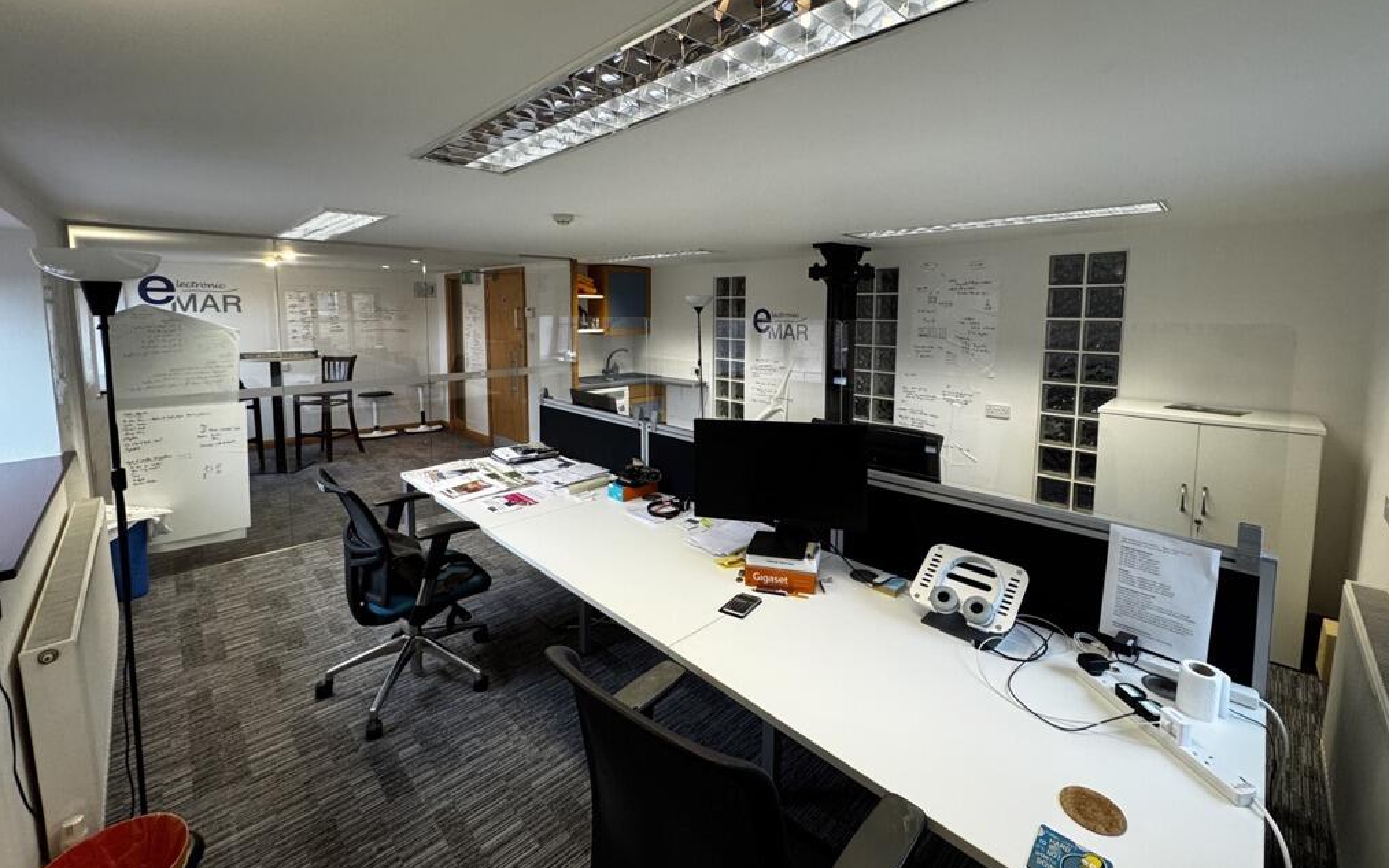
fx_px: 568
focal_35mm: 15
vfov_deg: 74.2
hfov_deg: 101.5
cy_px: 361
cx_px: 701
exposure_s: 1/100
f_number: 2.2
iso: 200
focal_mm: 2.22
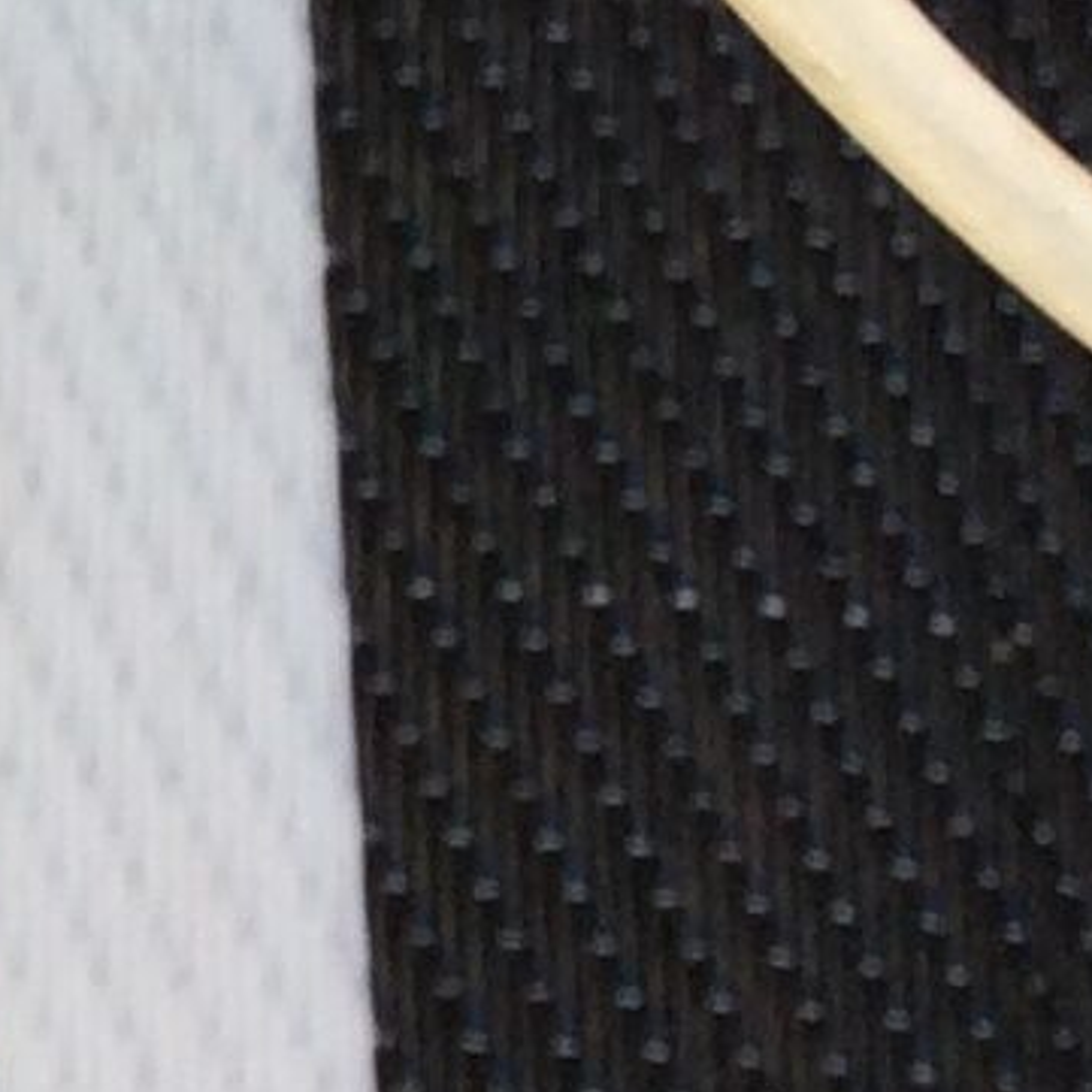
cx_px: -1316
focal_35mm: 203
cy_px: -345
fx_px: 7245
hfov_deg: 8.1
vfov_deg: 8.5
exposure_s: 1/280
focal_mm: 3.3
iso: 32
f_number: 2.4
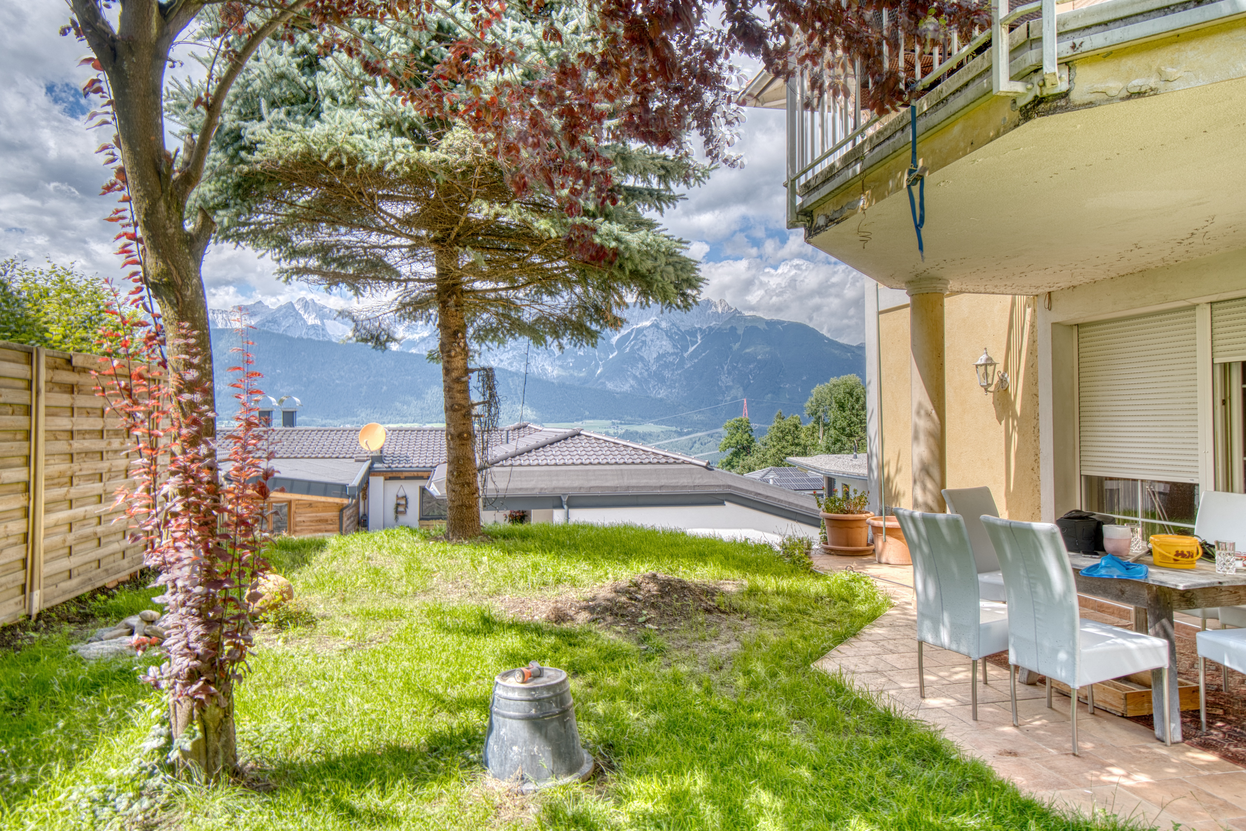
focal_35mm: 22
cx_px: 623
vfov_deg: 56.1
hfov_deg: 77.3
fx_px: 779
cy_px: 416
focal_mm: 15
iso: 100
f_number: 8
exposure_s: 1/160
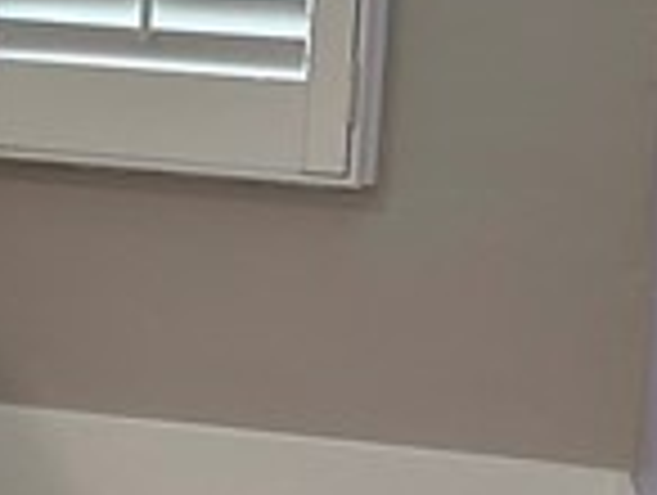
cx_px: -990
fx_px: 3194
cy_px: -135
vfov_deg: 8.7
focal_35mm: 168
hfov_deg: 10.1
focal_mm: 6.86
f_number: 1.78
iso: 160
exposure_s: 1/120
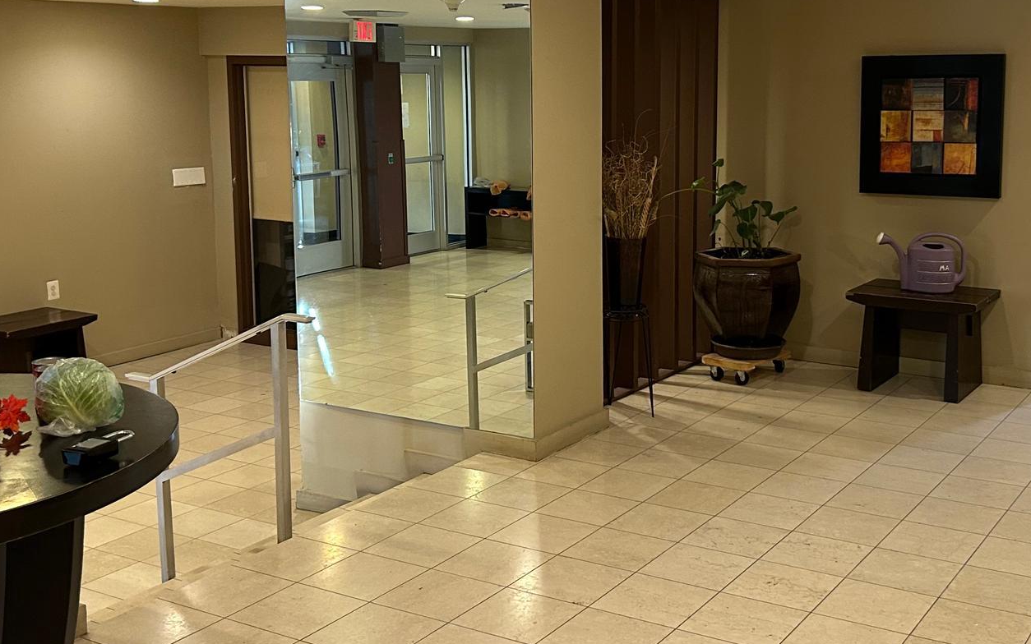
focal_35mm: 45
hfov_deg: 44.1
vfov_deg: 28.4
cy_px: 219
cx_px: 616
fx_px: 1265
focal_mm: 5.7
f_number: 1.5
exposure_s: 1/60
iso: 250
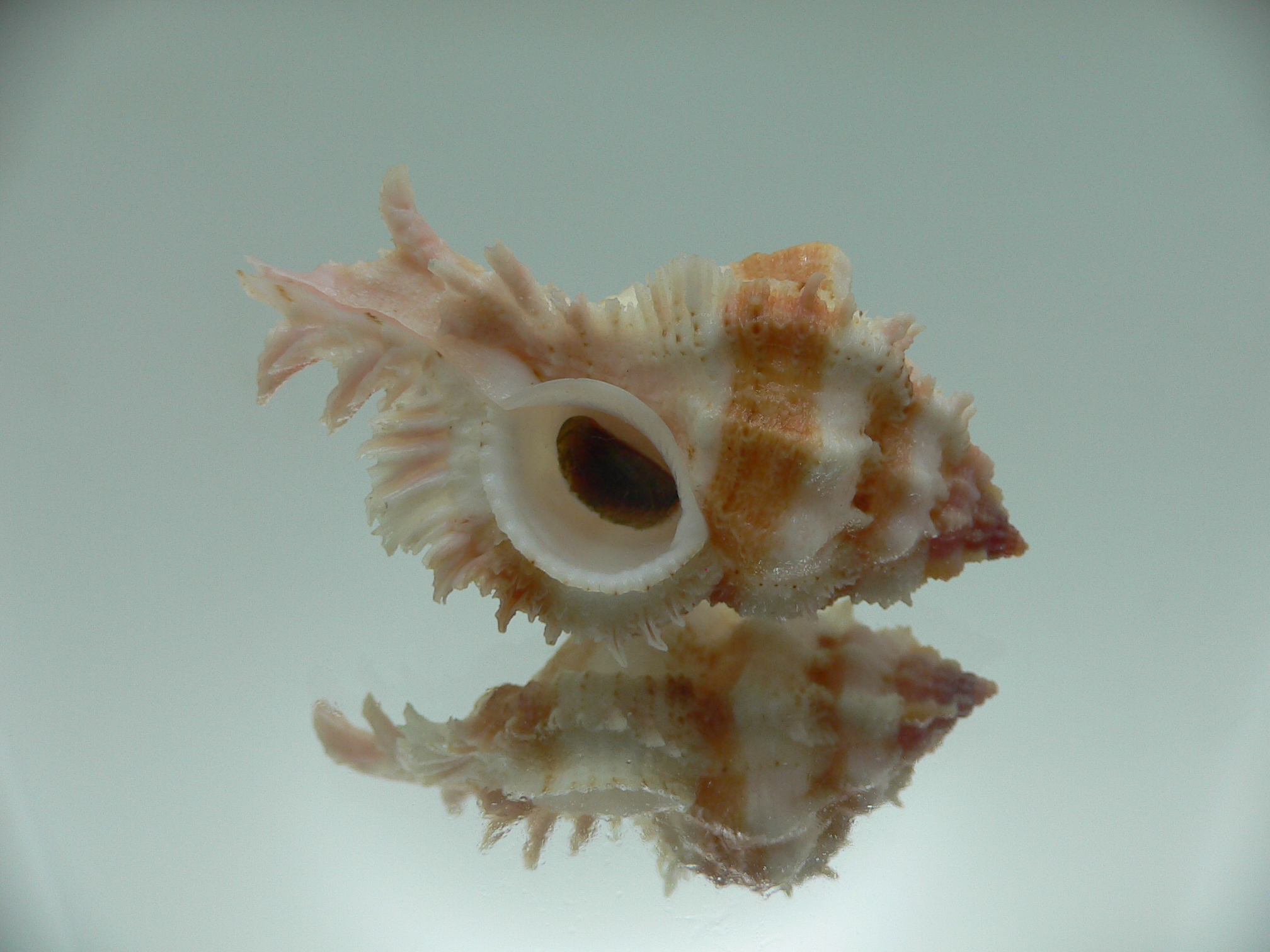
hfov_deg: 52.6
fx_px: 1284
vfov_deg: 40.7
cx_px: 635
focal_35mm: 35
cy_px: 476
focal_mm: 4.6
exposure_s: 1/100
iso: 80
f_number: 2.8
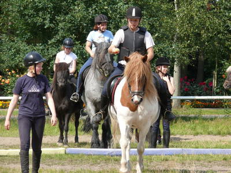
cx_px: 116
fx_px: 1555
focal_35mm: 233
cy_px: 86
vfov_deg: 6.4
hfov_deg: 8.5
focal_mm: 49.2
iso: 100
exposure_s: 1/250
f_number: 5.6
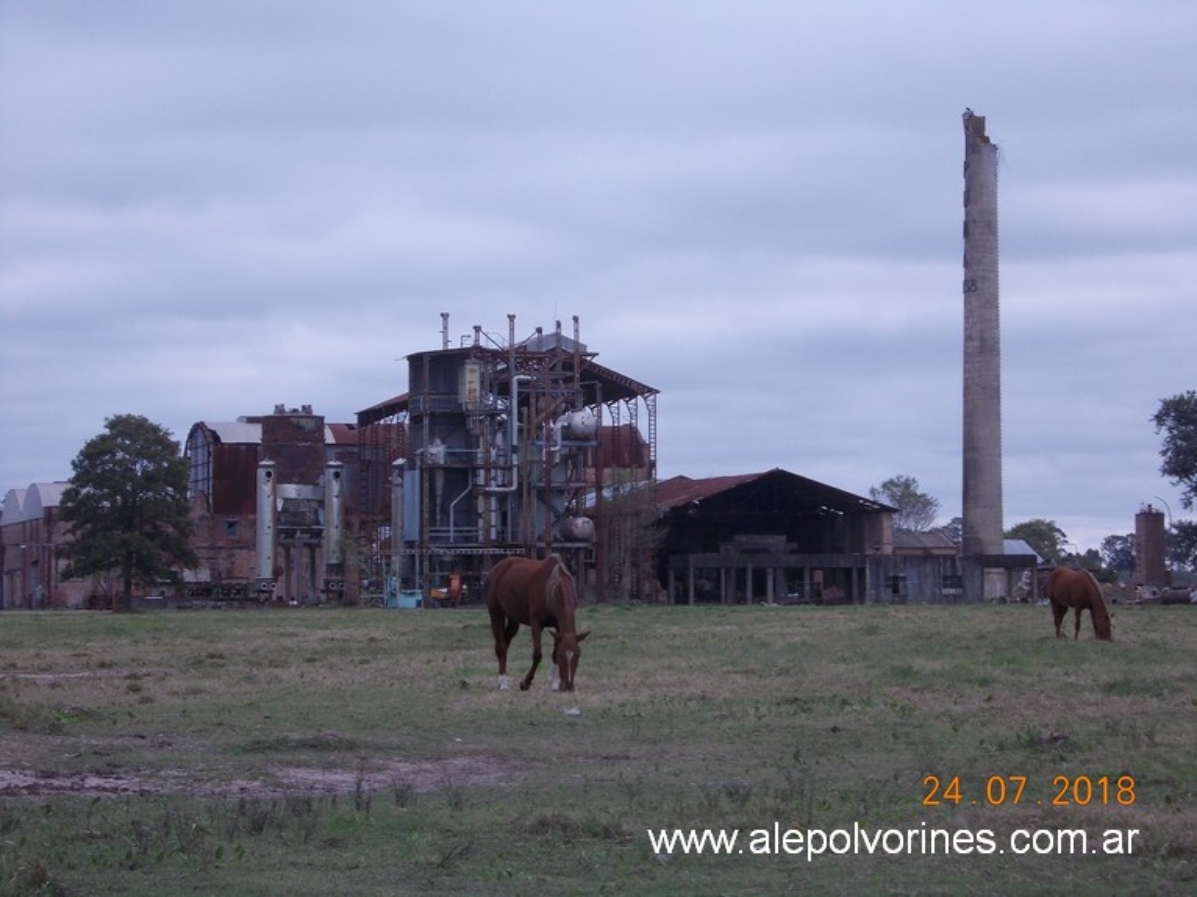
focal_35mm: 96
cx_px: 598
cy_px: 448
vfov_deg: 15.4
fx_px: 3319
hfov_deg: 20.4
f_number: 5.3
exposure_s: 1/200
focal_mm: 13.6
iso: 80
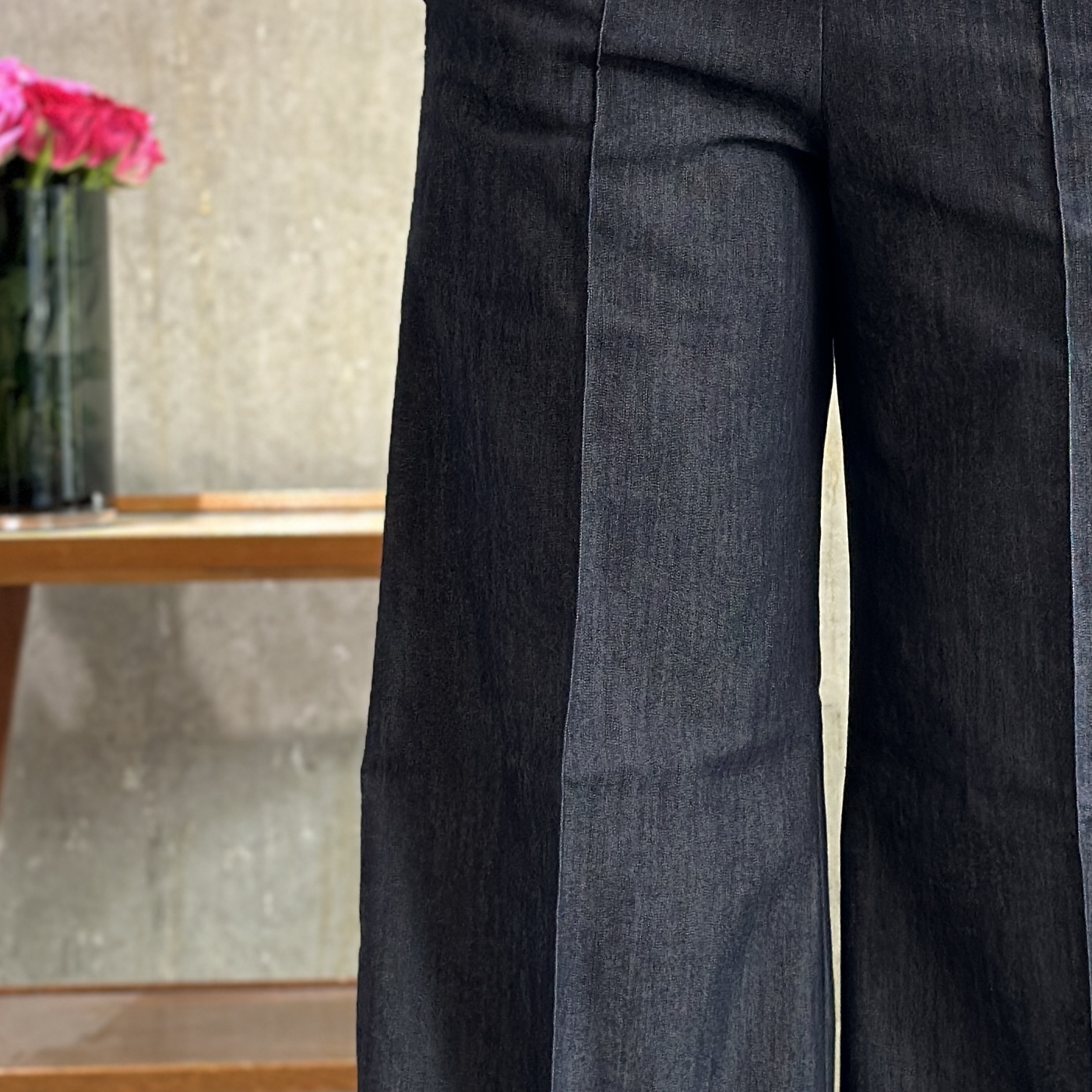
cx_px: 763
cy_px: 558
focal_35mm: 122
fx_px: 4354
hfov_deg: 14.3
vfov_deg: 14.3
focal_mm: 6.86
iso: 125
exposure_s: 1/112
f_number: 1.78
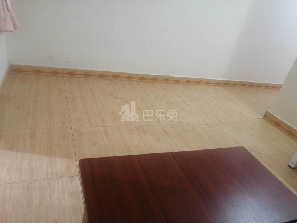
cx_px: 148
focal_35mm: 26
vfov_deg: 53.1
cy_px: 112
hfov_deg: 67.3
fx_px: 223
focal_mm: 3.62
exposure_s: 1/50
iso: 250
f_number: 1.8
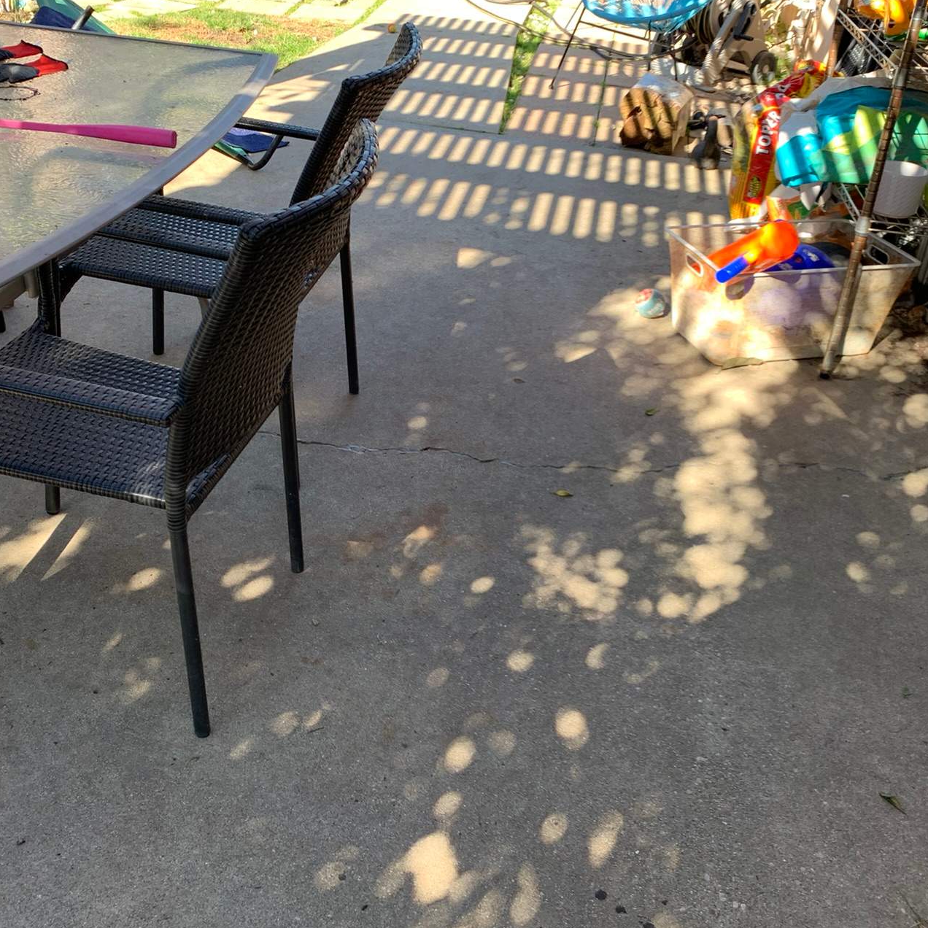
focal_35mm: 37
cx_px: 441
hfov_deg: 44.9
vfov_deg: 44.9
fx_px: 1122
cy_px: 441
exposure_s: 1/146
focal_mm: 4.25
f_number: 1.8
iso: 25
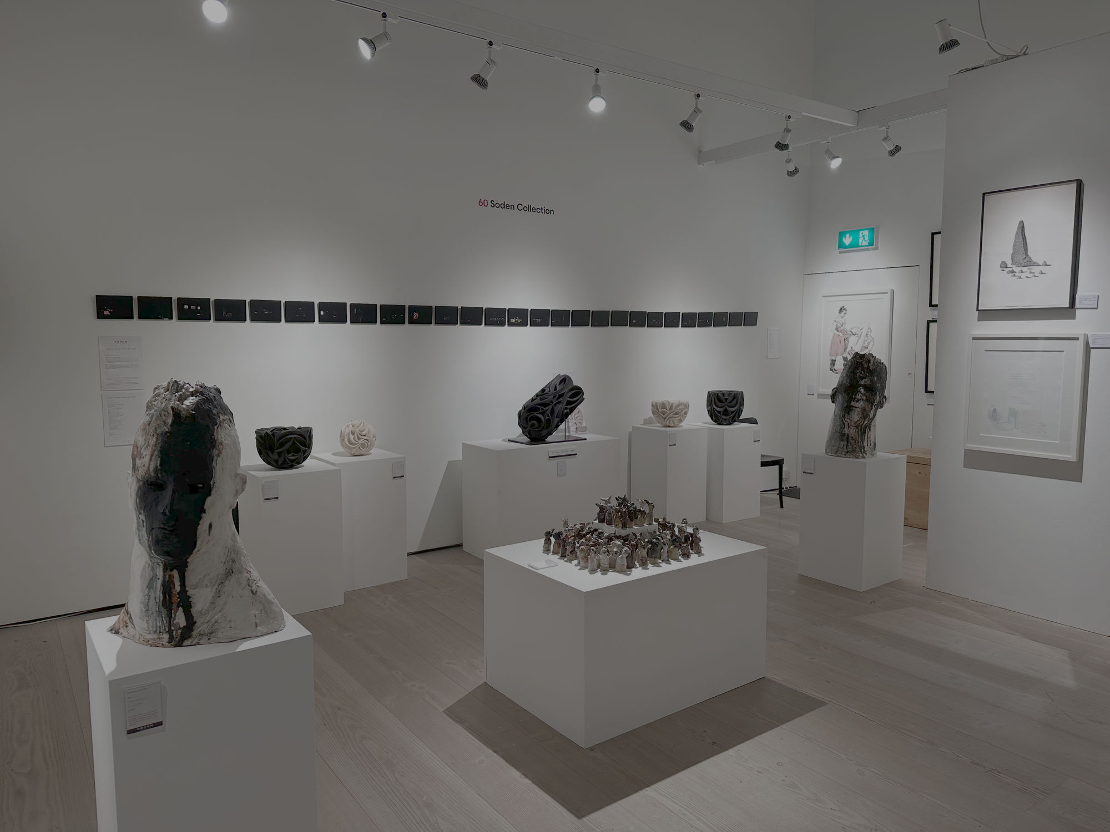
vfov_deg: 56.8
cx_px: 555
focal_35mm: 24
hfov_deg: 71.6
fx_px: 770
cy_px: 416
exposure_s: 1/100
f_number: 1.78
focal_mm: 6.86
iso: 100
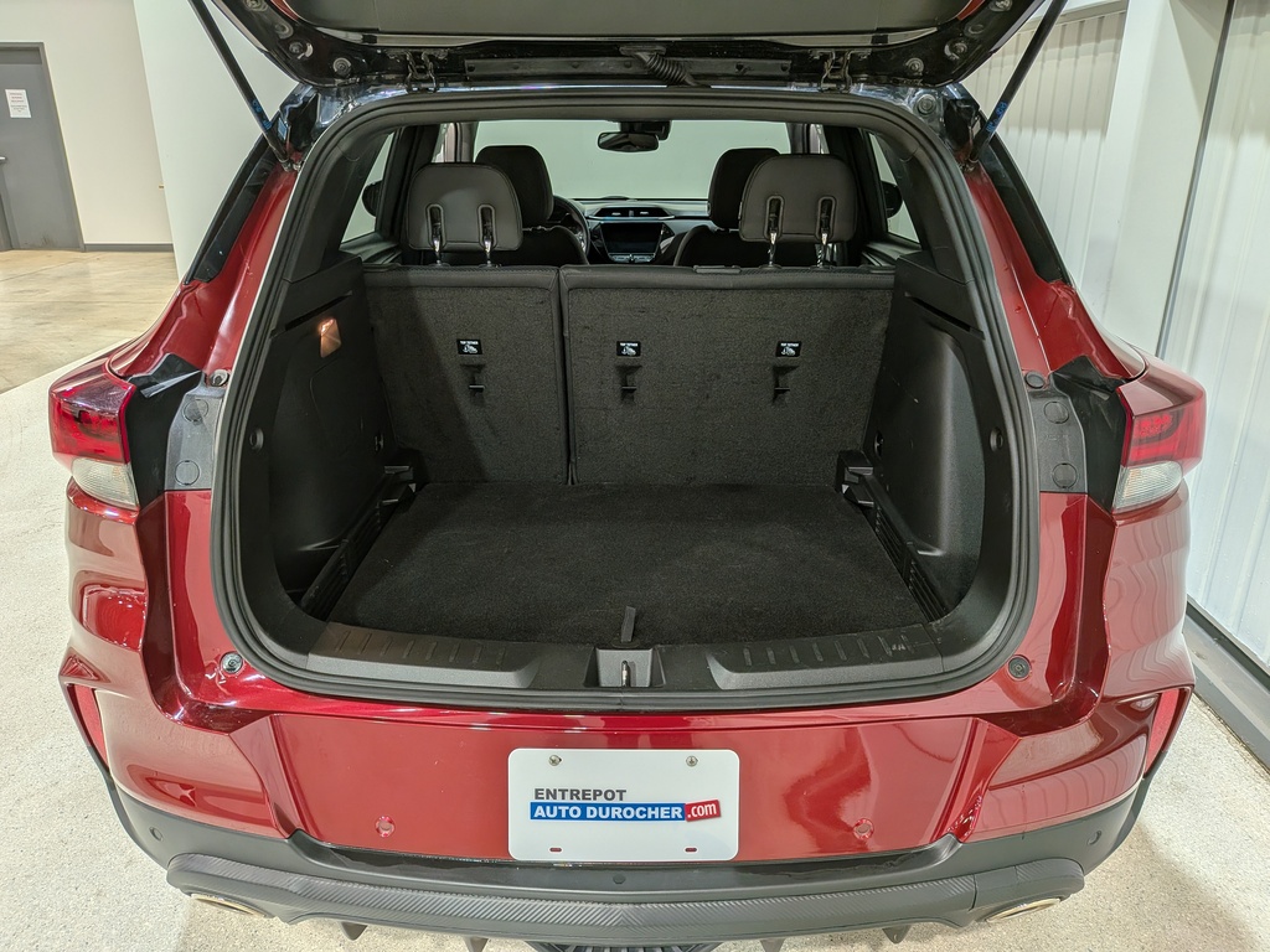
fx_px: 881
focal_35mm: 24
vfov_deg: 56.8
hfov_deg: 71.6
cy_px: 476
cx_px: 635
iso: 30
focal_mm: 4.53
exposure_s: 1/180
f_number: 1.7
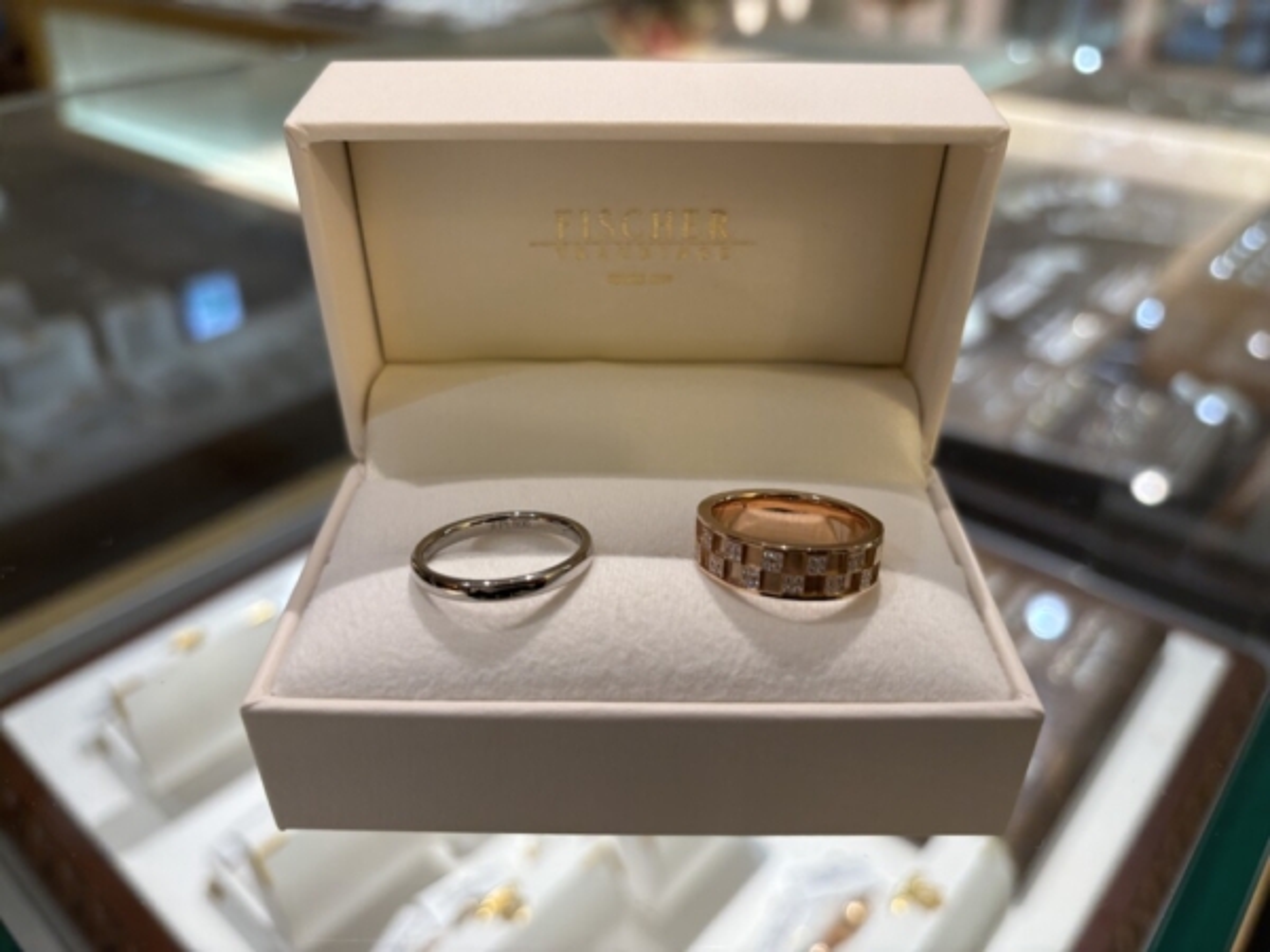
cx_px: 635
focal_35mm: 26
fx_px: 954
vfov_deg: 53.1
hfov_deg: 67.3
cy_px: 476
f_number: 1.6
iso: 64
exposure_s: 1/120
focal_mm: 5.96
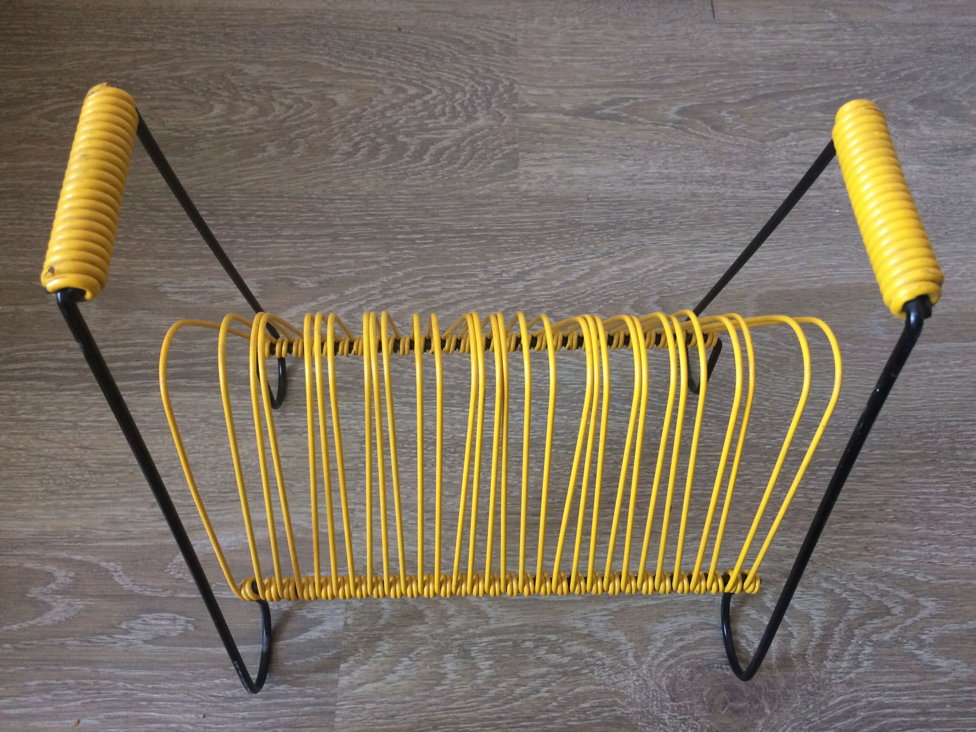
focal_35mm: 29
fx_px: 818
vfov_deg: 48.2
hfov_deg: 61.7
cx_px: 488
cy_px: 366
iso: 200
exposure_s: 1/33
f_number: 2.2
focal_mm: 4.15
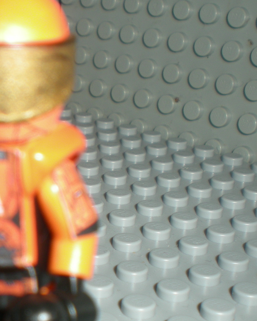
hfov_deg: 19.2
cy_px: 208
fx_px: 723
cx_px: -39
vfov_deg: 25.0
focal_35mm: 76
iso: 50
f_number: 4.6
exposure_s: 1/60
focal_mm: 6.3
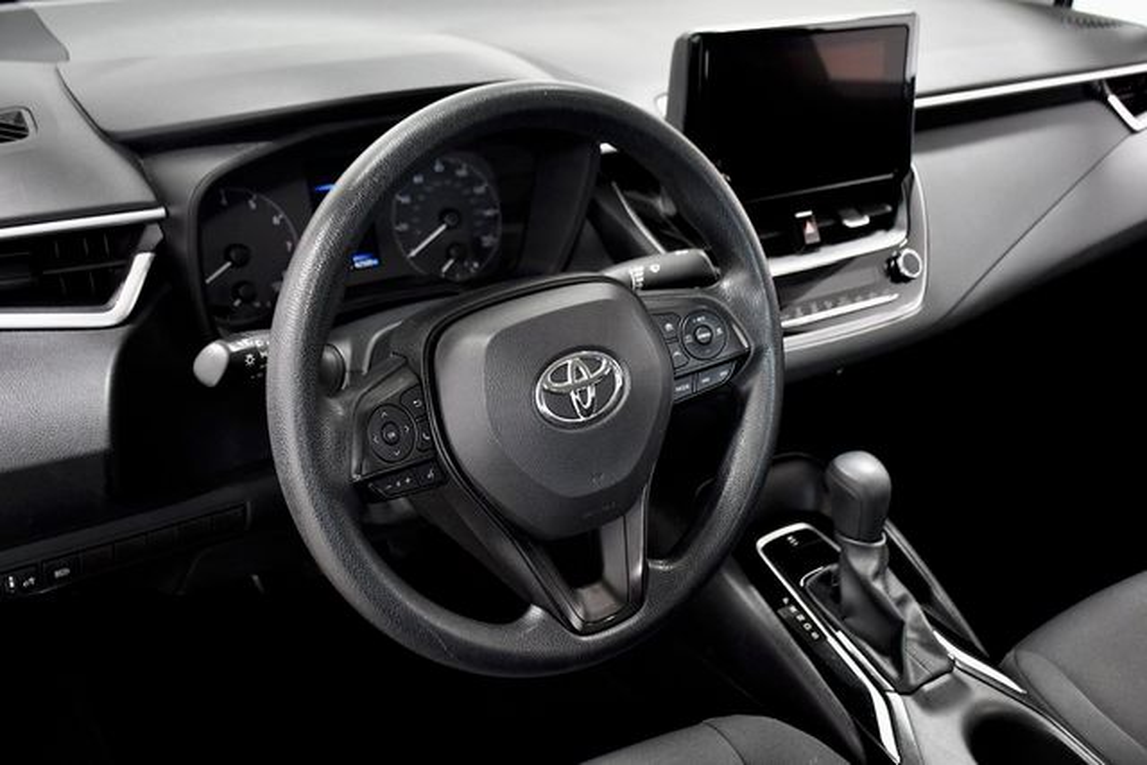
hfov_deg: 49.5
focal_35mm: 39
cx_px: 574
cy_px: 382
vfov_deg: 34.2
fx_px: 1243
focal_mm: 26
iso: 2500
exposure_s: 1/125
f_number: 3.8
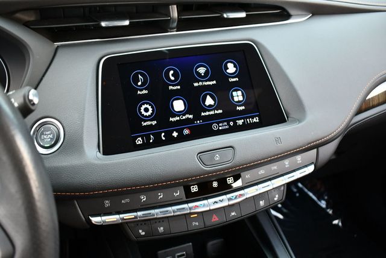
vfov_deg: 36.9
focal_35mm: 36
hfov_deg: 53.1
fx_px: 386
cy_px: 129
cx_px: 193
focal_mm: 18
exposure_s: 1/125
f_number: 3.5
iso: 800
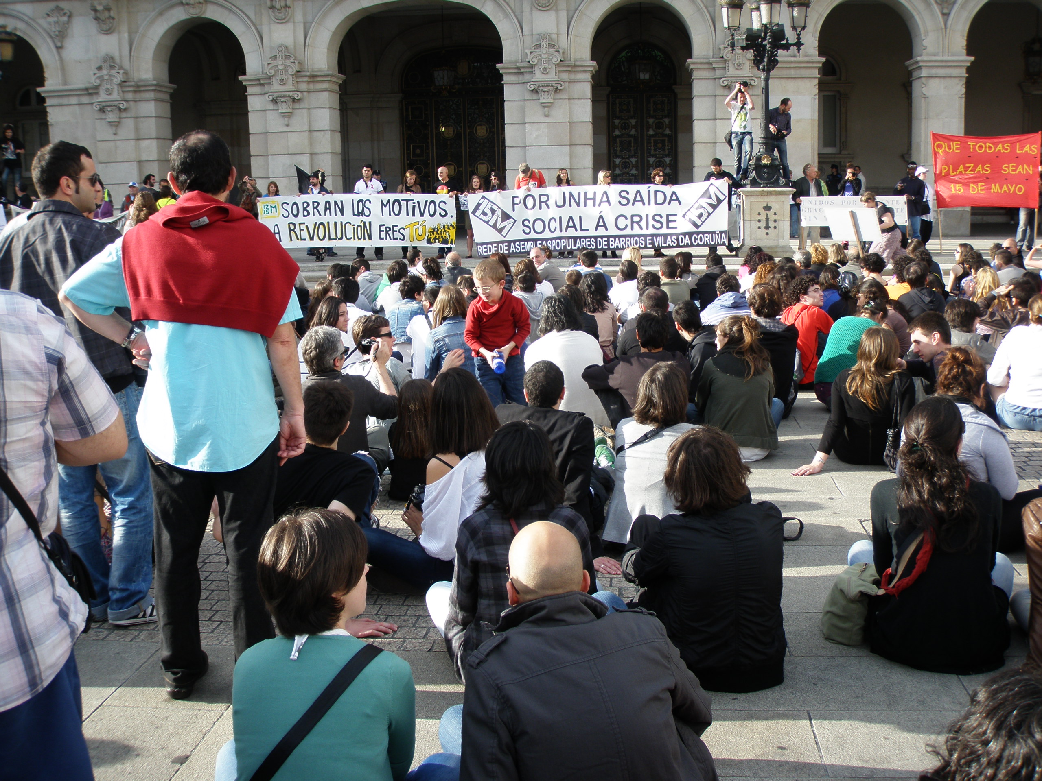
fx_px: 1144
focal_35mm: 38
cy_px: 390
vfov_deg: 37.7
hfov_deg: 49.0
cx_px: 521
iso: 50
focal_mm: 6.7
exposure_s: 1/160
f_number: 3.5
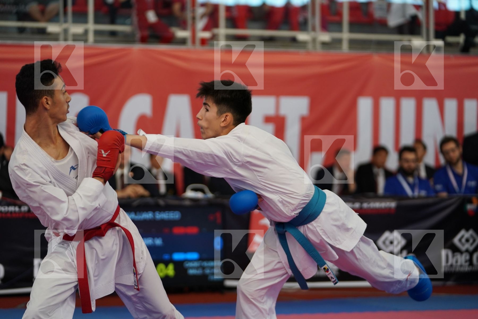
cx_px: 239
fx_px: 1620
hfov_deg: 16.8
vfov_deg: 11.2
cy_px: 160
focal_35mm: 122
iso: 1250
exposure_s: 1/1000
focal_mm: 122
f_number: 2.8
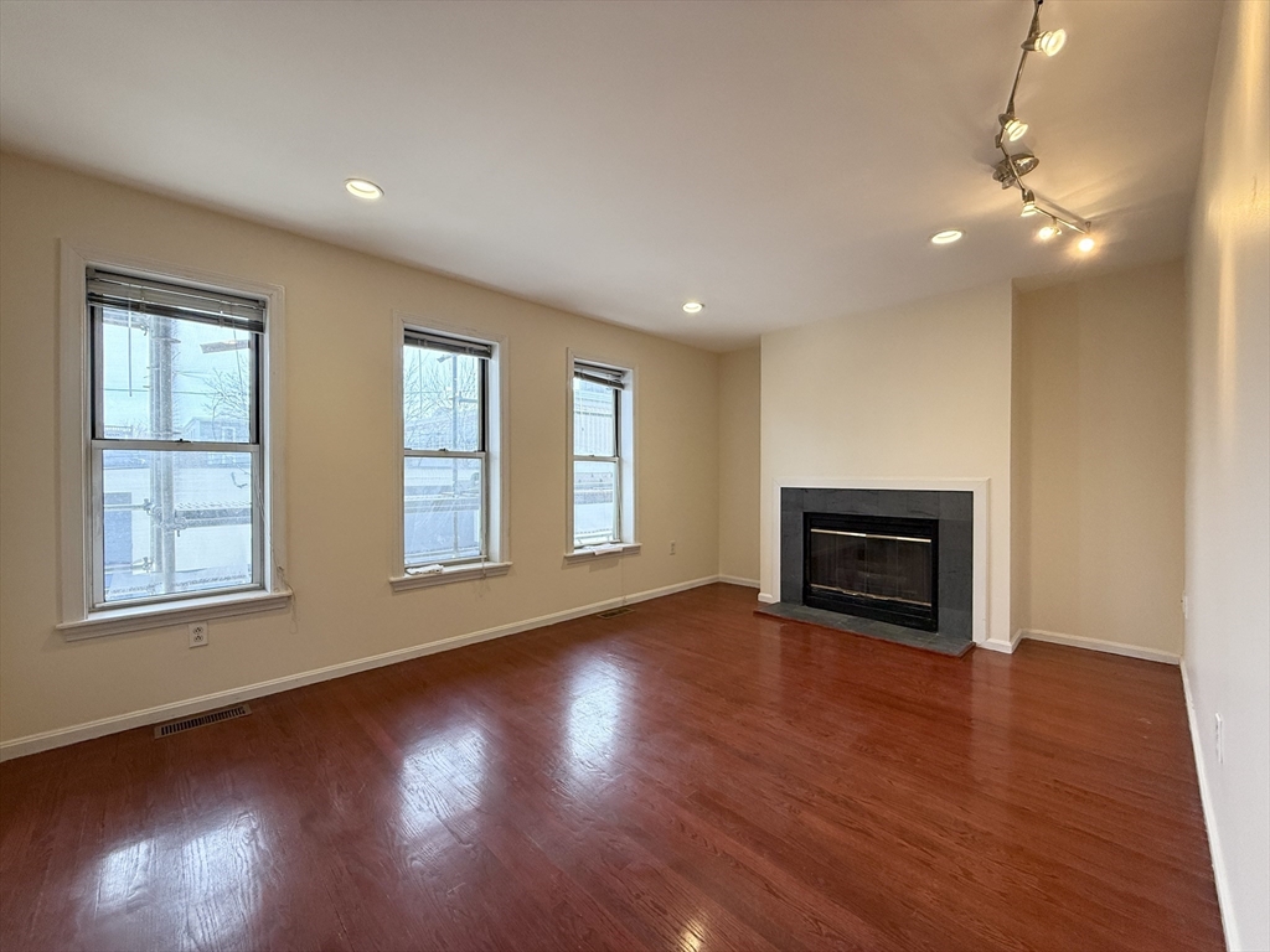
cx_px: 635
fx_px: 514
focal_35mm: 14
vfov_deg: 85.7
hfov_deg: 102.1
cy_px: 476
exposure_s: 1/120
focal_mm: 2.22
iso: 160
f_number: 2.2
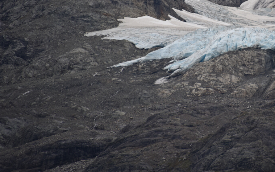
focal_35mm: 516
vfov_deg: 2.5
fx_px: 3866
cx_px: 225
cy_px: 21
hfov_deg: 4.1
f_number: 5.6
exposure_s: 1/640
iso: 200
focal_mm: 300
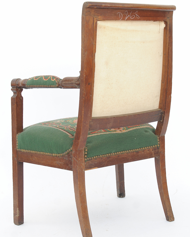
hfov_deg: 27.6
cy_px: 111
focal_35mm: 55
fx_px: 387
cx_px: 94
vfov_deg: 34.1
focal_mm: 32
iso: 250
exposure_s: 1/160
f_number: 5
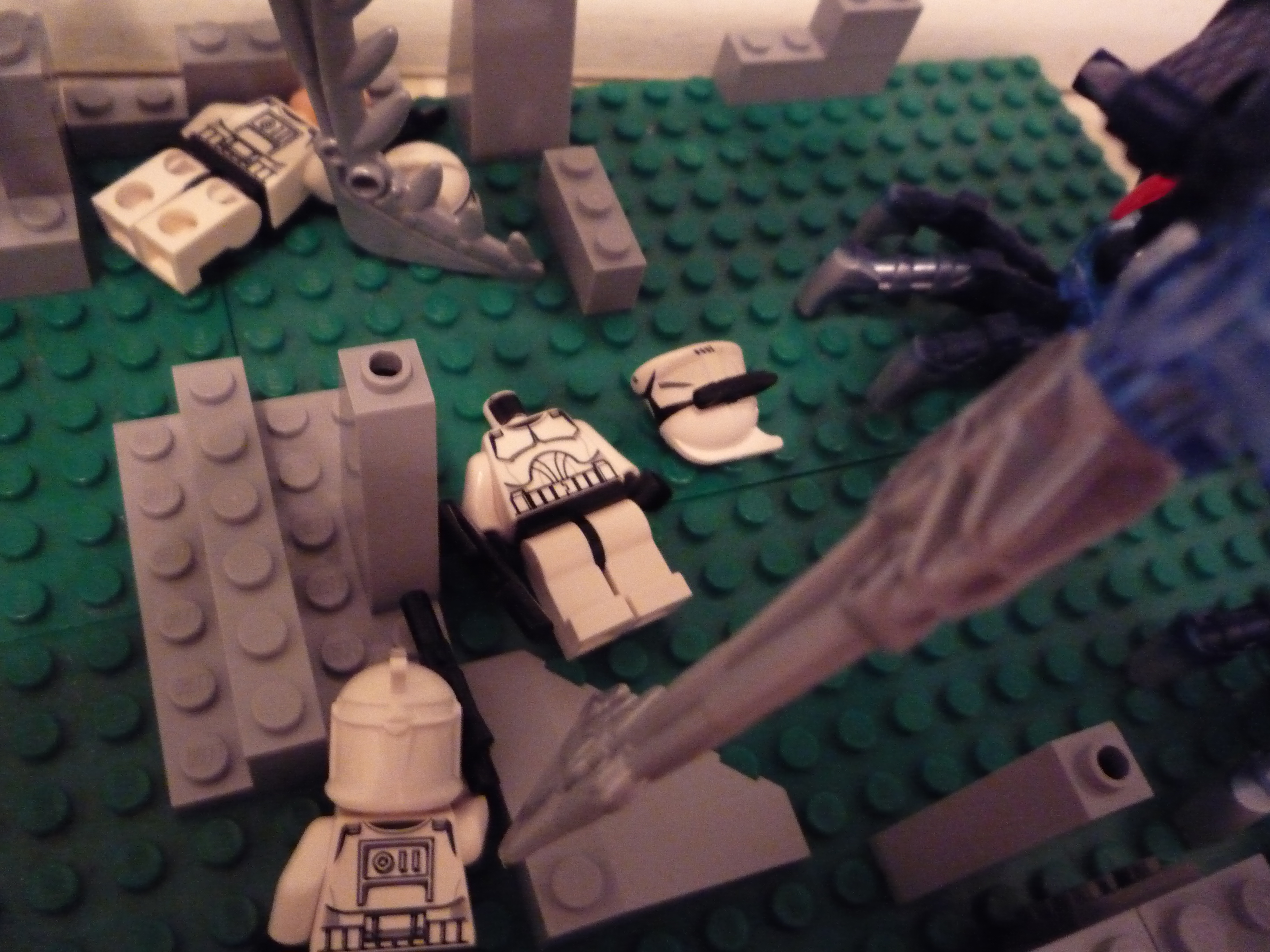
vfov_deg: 46.8
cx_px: 635
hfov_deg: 60.0
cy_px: 476
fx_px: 1101
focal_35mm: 30
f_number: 3.3
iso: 800
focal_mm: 5.2
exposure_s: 1/8
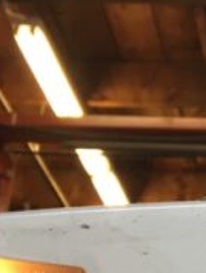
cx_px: 349
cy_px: 312
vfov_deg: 16.6
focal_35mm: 114
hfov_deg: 12.1
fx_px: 902
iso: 25
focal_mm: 4.15
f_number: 2.2
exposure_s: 1/30
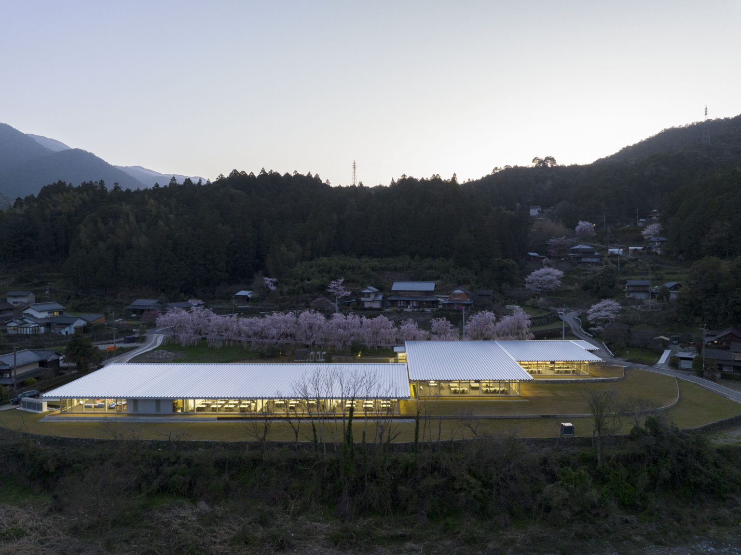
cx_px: 370
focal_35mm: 24
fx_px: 513
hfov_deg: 71.6
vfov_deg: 56.8
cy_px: 278
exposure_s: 1/4
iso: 400
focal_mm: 12.29
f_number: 7.1
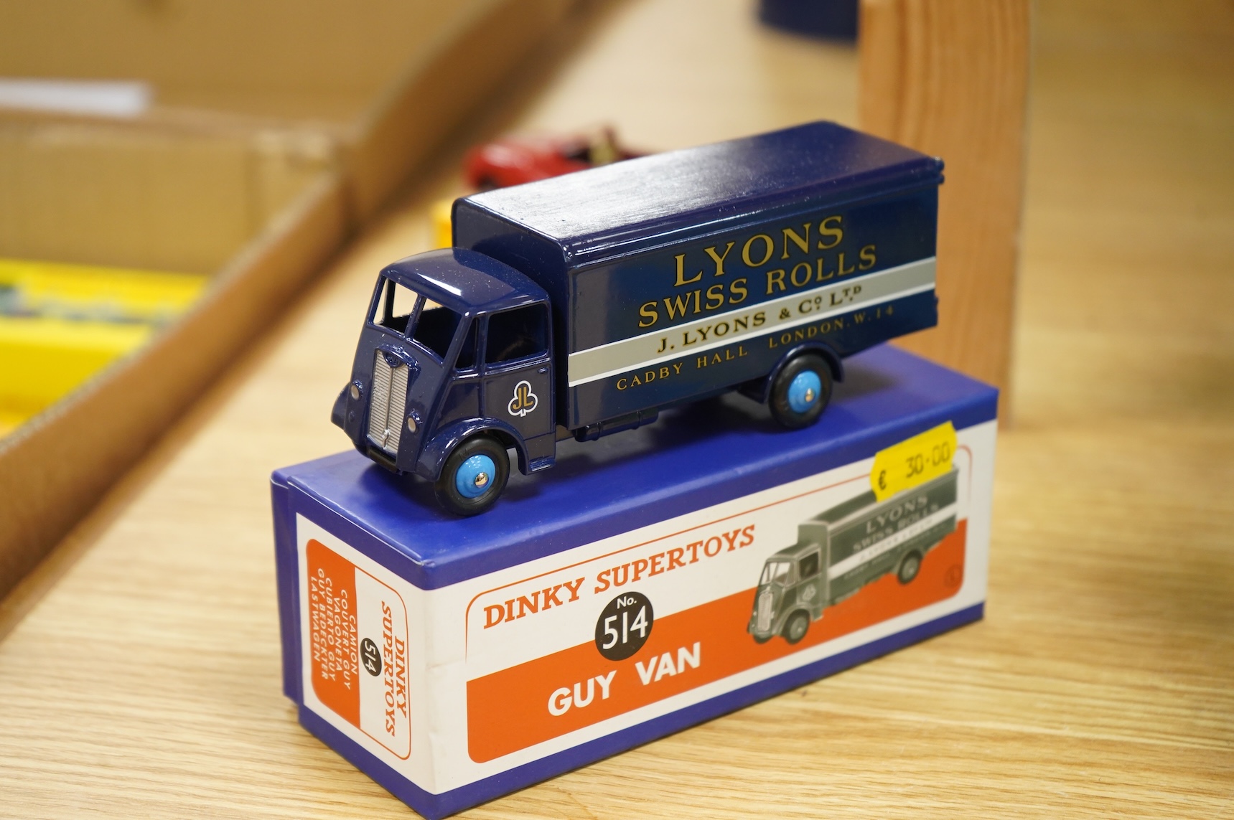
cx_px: 617
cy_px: 410
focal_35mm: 70
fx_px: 2397
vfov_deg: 19.4
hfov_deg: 28.9
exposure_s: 1/100
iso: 2500
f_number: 5.6
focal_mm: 70
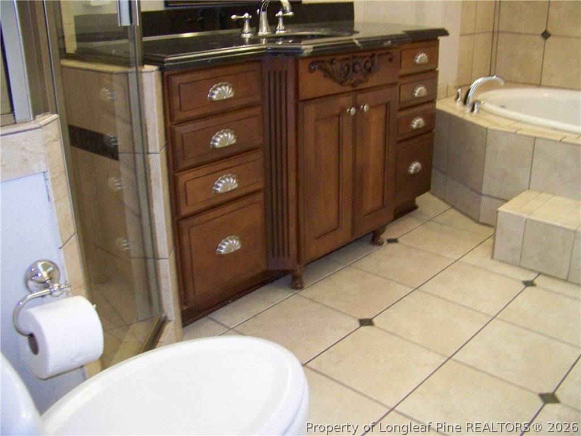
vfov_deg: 39.7
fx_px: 604
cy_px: 218
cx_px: 290
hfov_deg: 51.4
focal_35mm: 36
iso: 400
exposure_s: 1/30
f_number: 2.8
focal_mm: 5.85
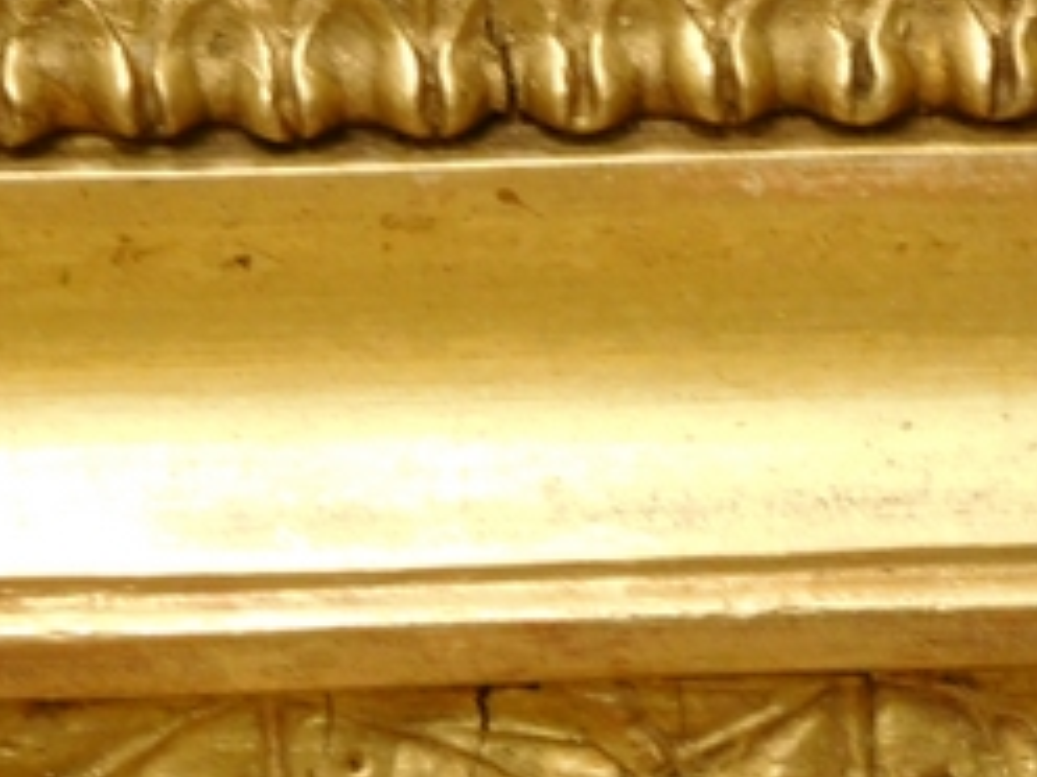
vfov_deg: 12.2
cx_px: 920
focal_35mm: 121
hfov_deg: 16.1
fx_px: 3625
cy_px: 614
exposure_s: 1/15
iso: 400
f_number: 4.1
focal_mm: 8.9
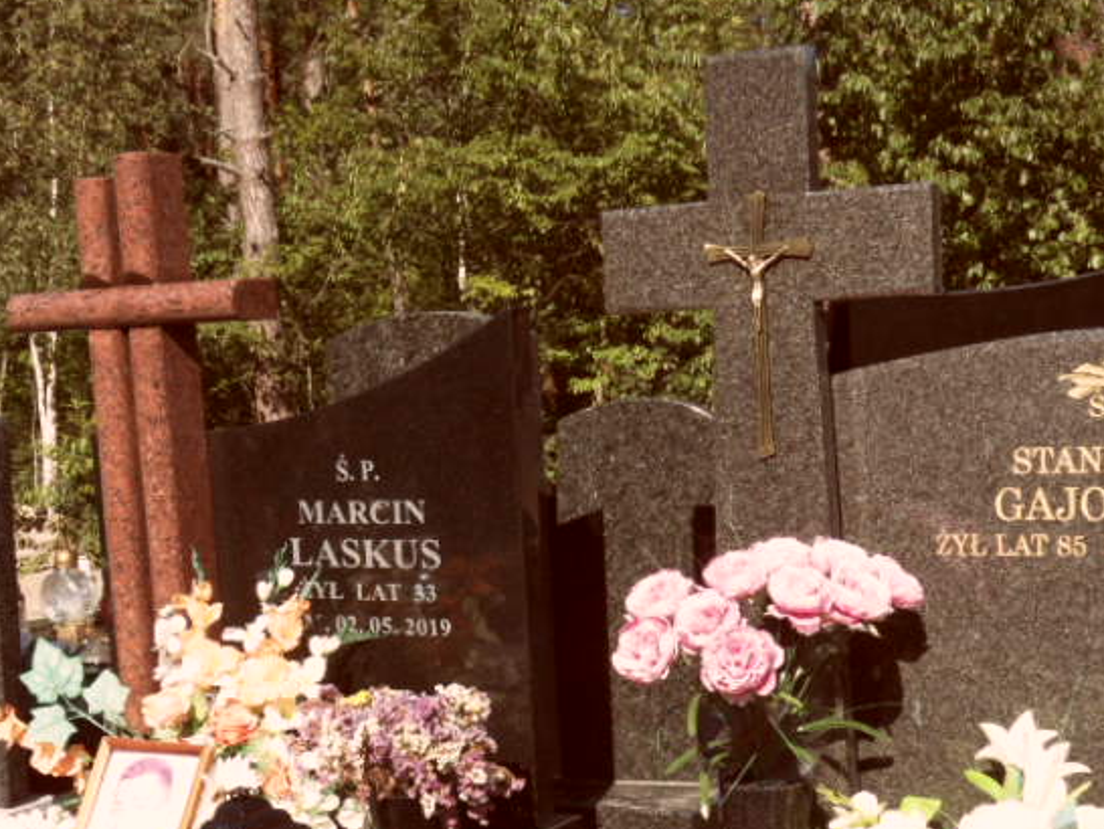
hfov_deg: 32.2
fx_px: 1914
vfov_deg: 24.1
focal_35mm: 60
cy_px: 665
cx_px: 505
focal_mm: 5.3
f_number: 3.4
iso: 80
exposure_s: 1/750
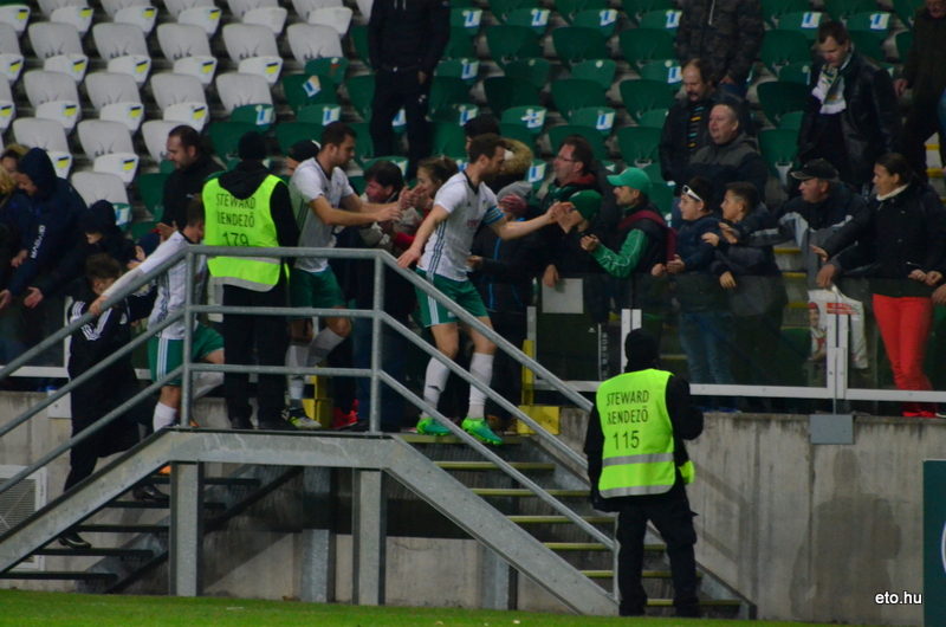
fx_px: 11801
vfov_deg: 3.0
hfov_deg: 4.6
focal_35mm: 450
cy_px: 314
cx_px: 473
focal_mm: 300
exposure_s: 1/320
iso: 3200
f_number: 5.6
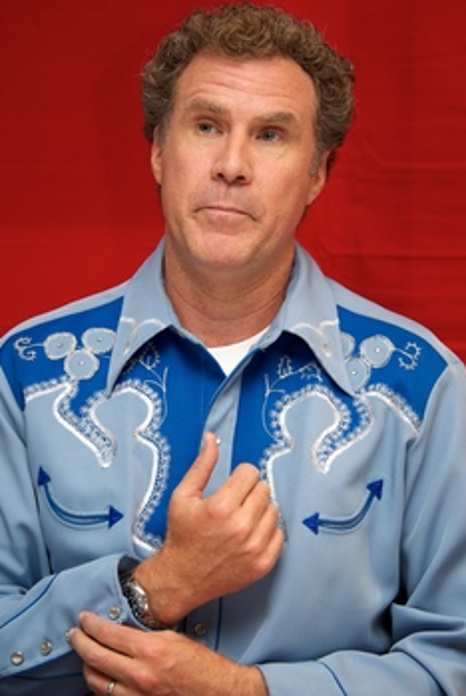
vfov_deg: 16.0
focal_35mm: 128
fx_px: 2480
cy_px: 344
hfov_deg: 10.7
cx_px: 242
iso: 640
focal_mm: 112
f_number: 5.3
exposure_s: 1/60
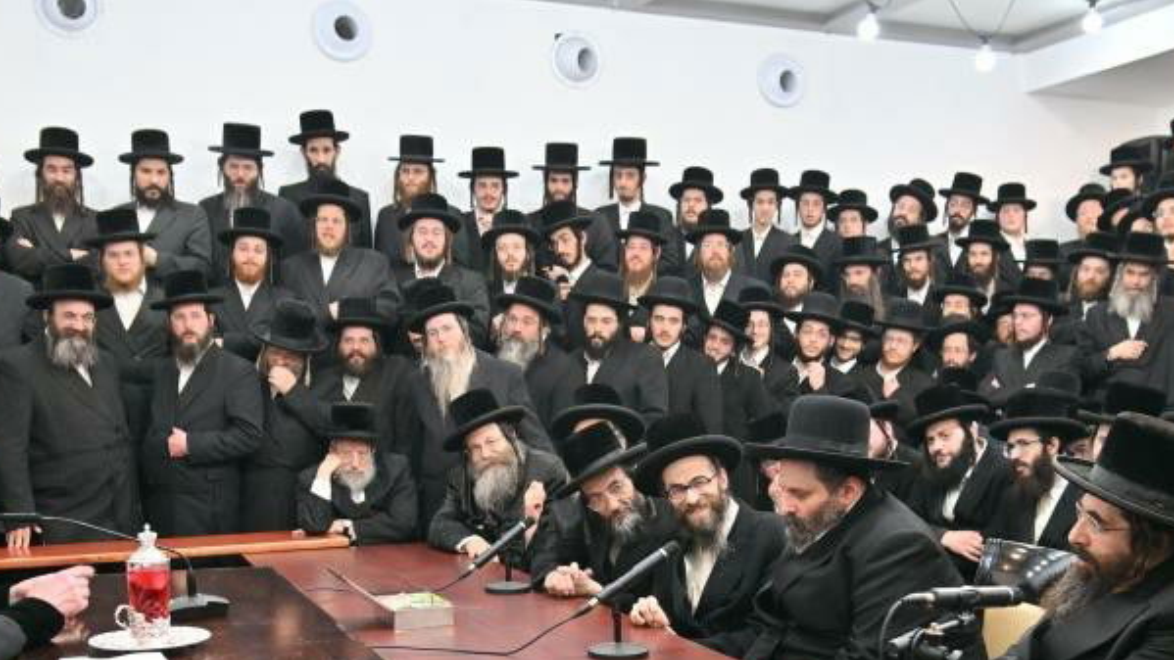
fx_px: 1339
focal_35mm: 43
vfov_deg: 27.4
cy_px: 479
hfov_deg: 47.4
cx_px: 600
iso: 400
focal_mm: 24
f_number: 4
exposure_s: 1/100
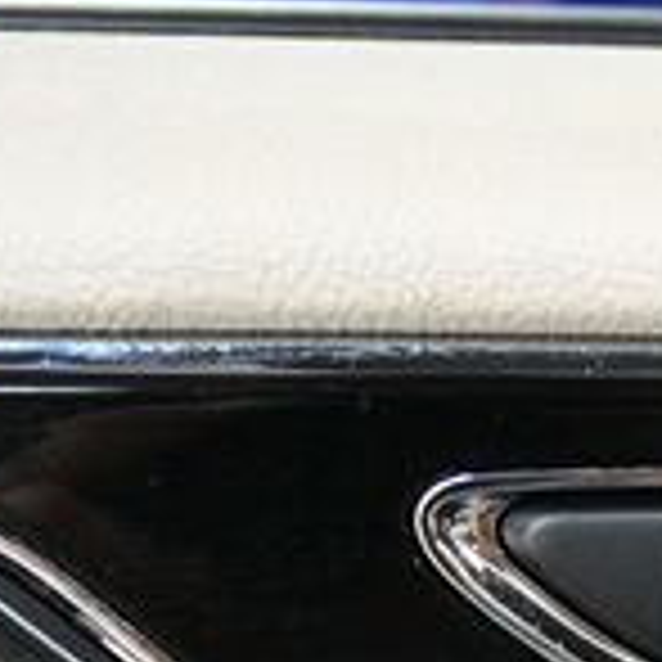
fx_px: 2640
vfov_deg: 13.6
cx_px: 797
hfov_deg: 13.9
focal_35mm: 122
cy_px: 941
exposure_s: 1/80
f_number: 3.8
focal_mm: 22
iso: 3200
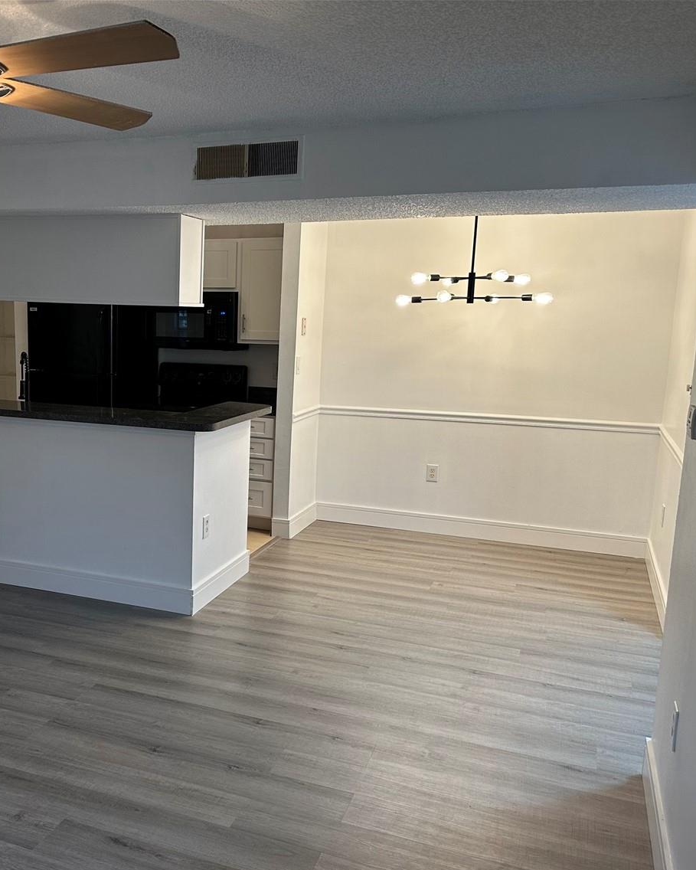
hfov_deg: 43.6
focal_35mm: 33
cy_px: 459
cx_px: 202
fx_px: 850
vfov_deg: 54.2
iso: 125
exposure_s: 1/120
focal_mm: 6.86
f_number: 1.78
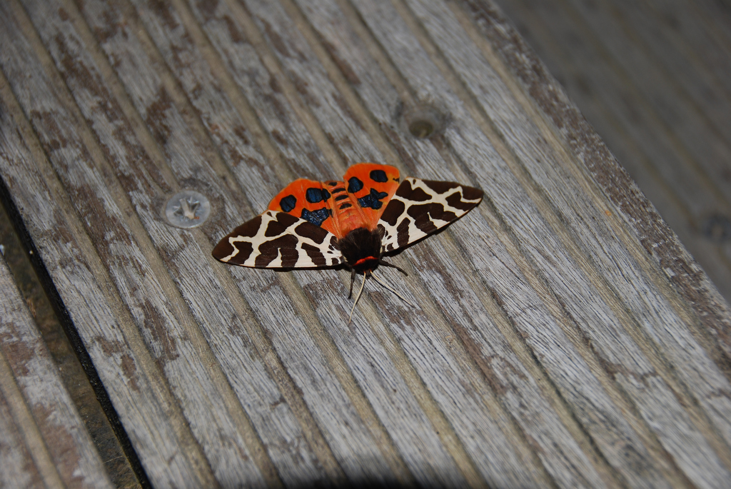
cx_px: 366
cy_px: 244
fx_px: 1890
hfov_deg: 21.9
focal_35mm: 93
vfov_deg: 14.7
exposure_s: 1/125
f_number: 5
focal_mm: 62
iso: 100
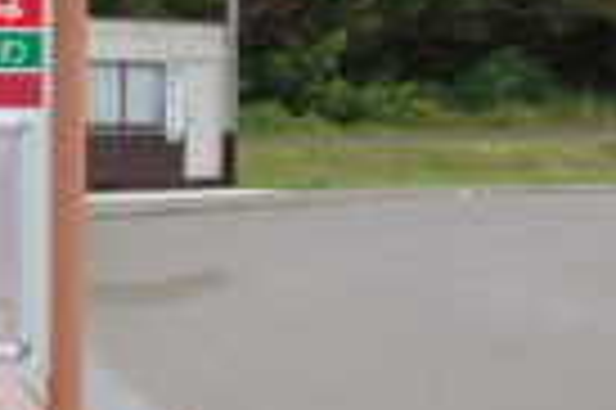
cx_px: -49
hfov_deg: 17.4
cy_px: 284
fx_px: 1948
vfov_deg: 12.0
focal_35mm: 114
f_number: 7.1
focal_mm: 26
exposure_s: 1/200
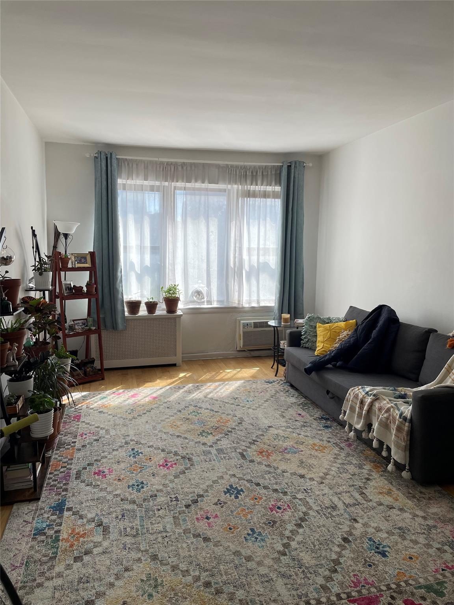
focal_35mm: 26
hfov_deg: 53.1
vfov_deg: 67.3
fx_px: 455
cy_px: 302
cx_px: 227
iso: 32
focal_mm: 4.2
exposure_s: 1/306
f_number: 1.6
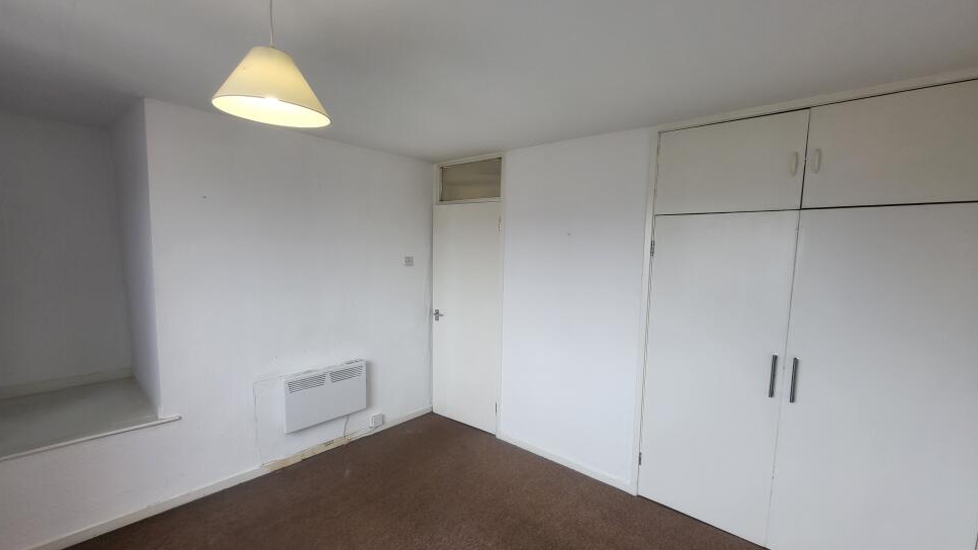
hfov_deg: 103.0
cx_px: 496
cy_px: 292
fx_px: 389
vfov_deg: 70.5
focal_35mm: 15
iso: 50
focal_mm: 1.74
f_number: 2.2
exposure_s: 1/50
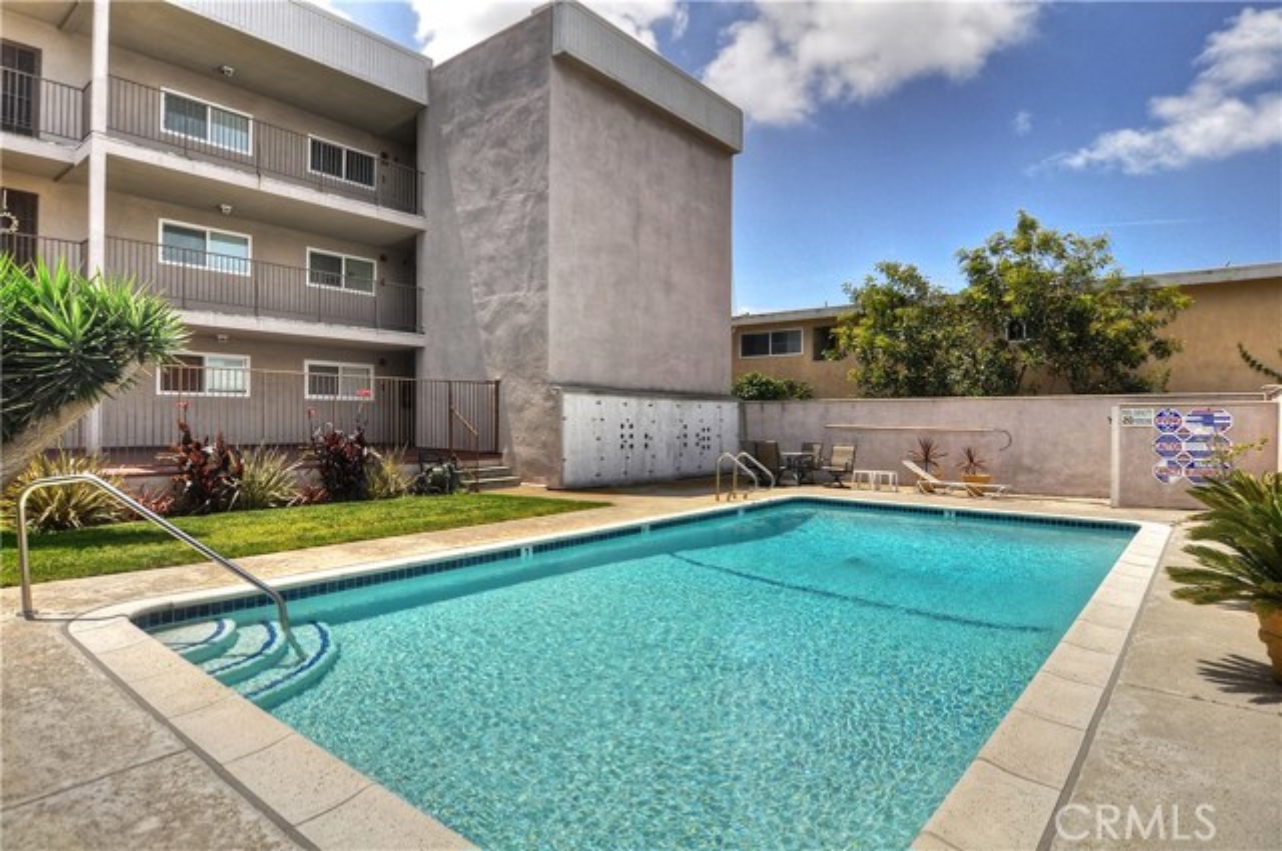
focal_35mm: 18
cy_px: 426
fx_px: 640
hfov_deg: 90.1
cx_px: 641
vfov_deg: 67.2
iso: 160
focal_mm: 12
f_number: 7.1
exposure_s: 1/800
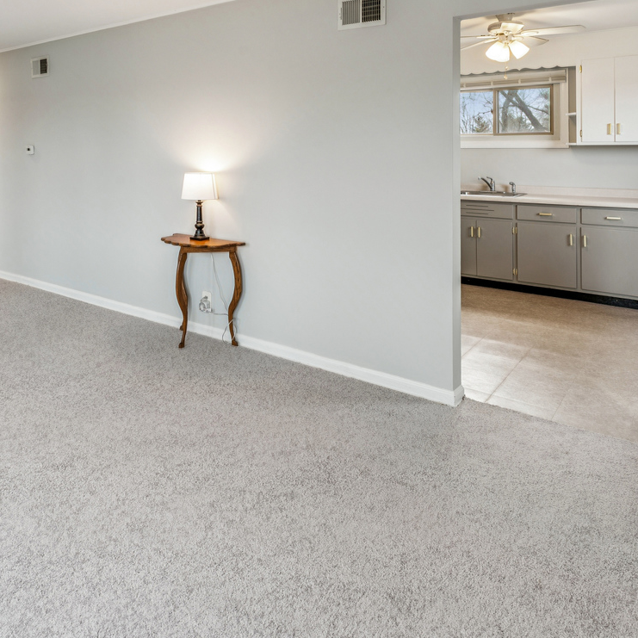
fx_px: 542
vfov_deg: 58.6
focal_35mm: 26
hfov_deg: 59.4
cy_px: 182
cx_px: 206
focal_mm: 14
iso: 400
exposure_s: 1/6
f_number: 13
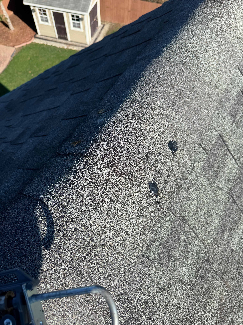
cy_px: 162
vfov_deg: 71.6
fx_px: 225
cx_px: 122
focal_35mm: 24
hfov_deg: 56.8
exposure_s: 1/2604
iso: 80
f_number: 1.78
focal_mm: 6.76
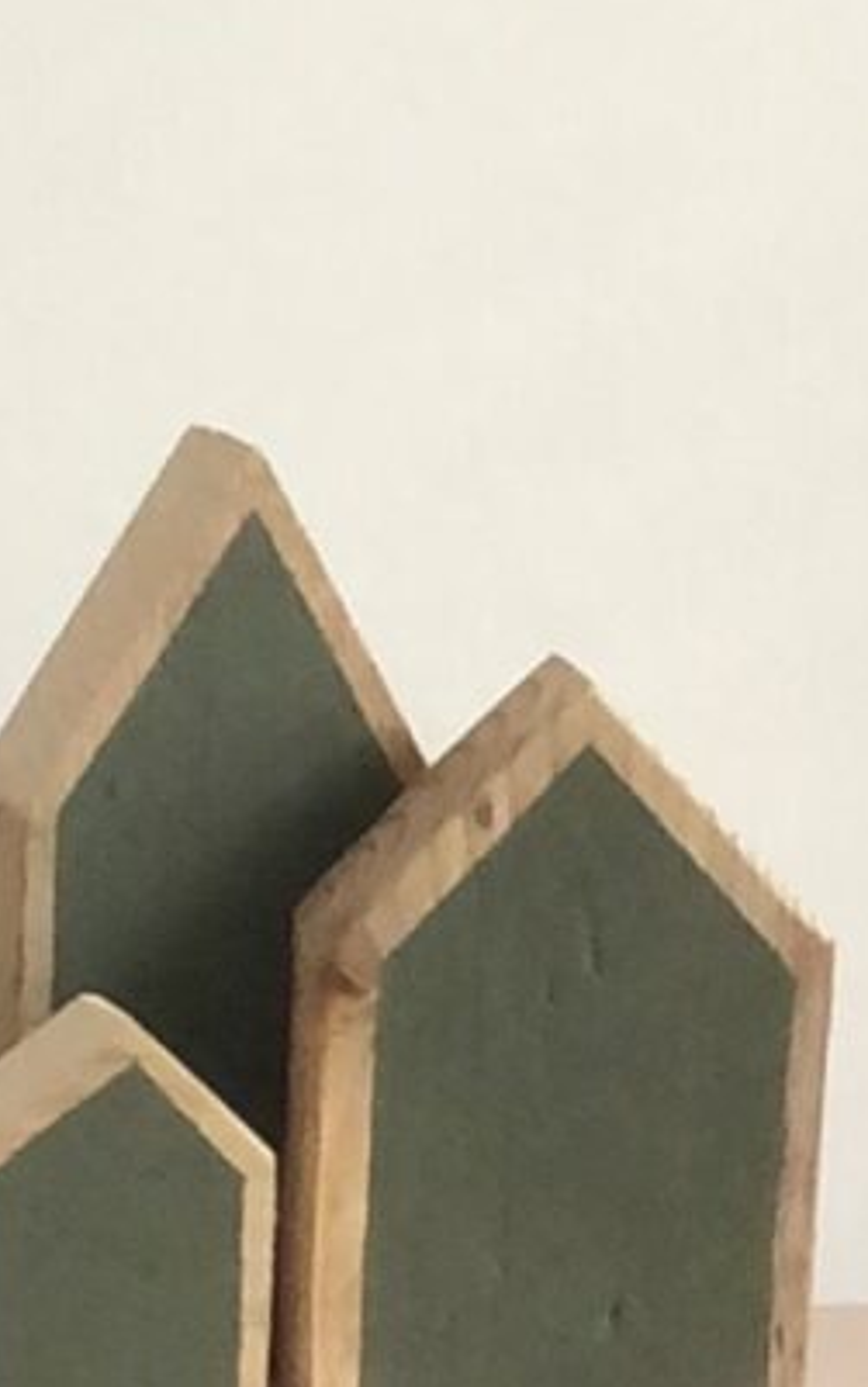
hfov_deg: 3.7
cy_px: 3507
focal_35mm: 352
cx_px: -1190
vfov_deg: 5.7
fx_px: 13309
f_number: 2.4
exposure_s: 1/24
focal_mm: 6
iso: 125
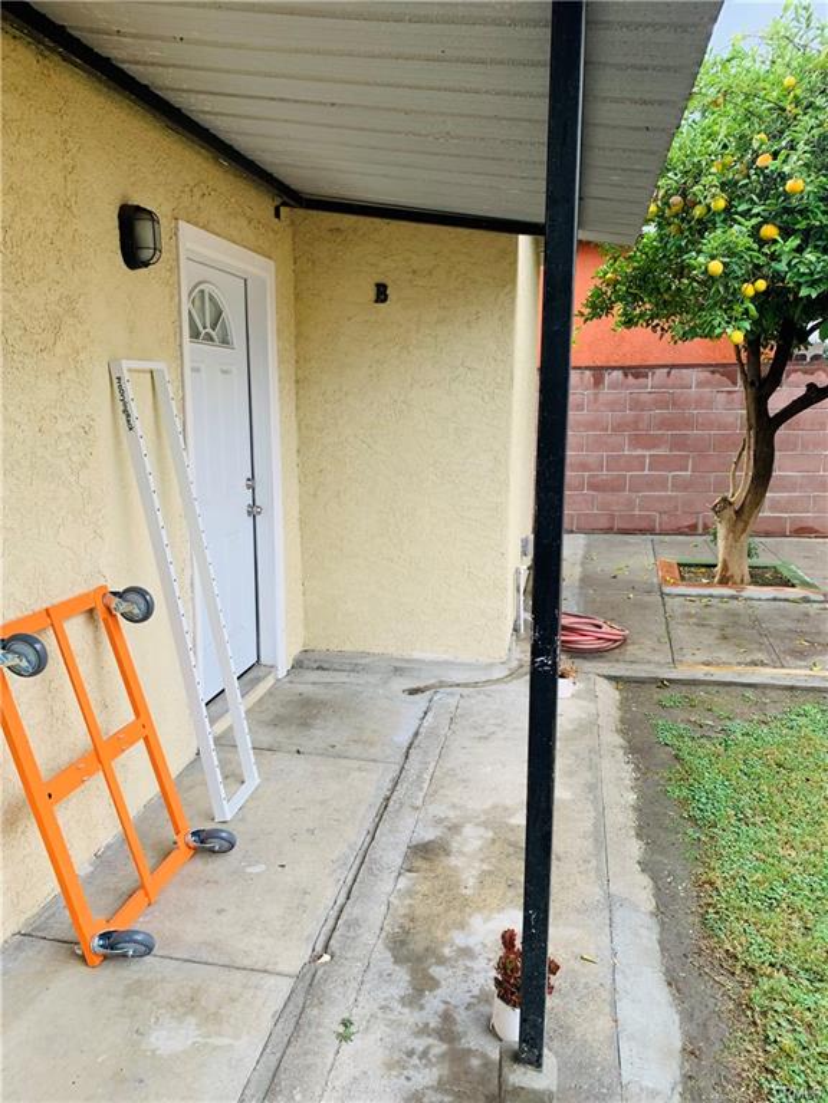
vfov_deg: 67.3
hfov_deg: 53.1
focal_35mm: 26
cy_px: 552
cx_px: 414
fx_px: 829
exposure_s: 1/219
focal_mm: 4.25
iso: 25
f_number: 1.8
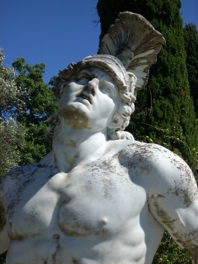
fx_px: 862
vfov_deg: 17.4
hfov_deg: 13.1
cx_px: 99
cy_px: 132
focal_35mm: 113
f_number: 10.4
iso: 64
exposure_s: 1/162
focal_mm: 18.6
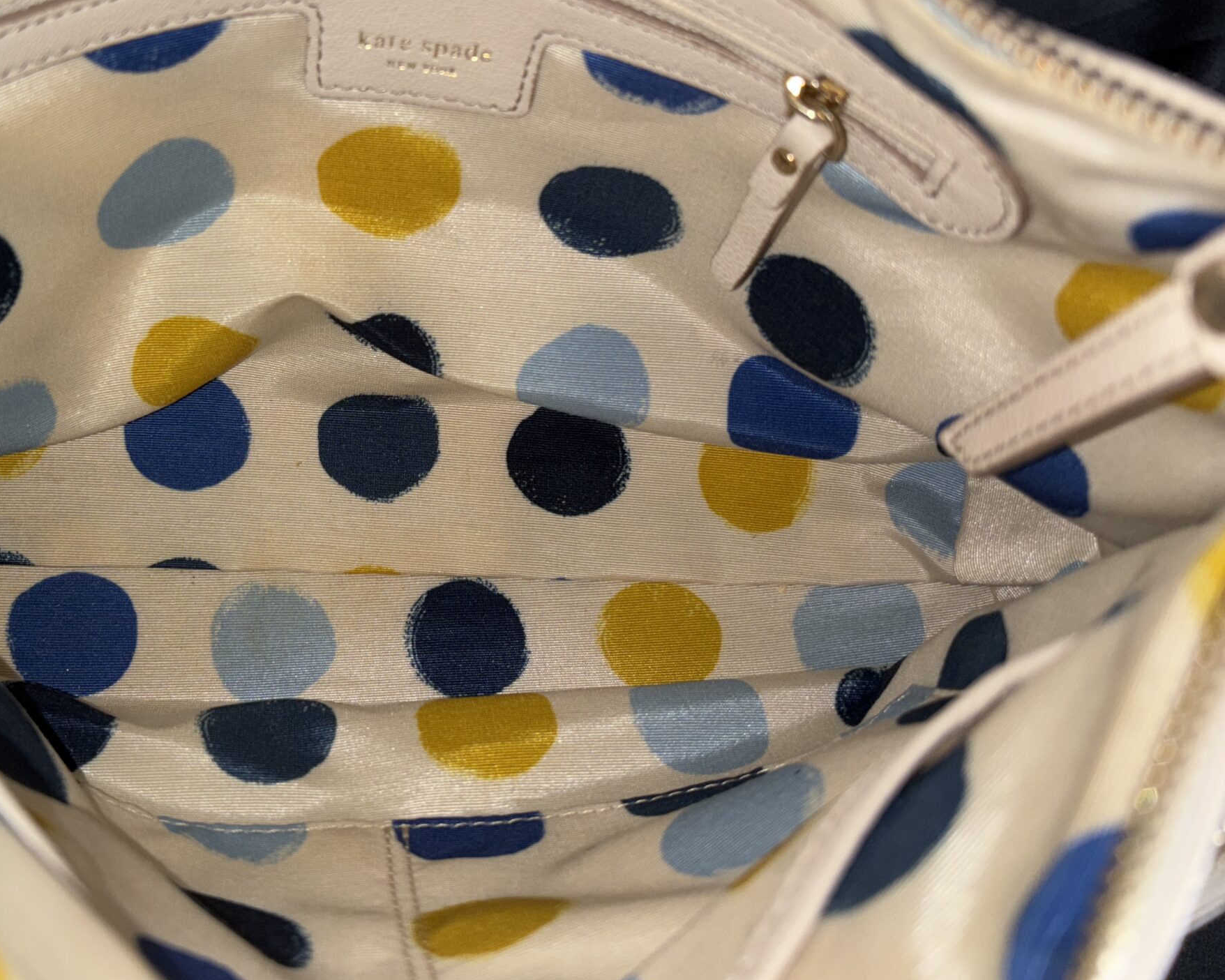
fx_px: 1342
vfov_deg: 39.8
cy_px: 361
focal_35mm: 37
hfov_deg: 48.0
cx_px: 377
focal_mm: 5.96
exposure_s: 1/30
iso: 64
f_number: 1.6
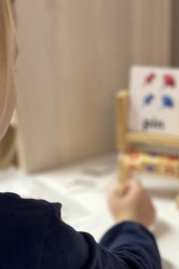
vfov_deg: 34.5
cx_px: 120
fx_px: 433
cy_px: 132
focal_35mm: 58
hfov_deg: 23.3
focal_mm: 5.1
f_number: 1.6
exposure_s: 1/50
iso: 80
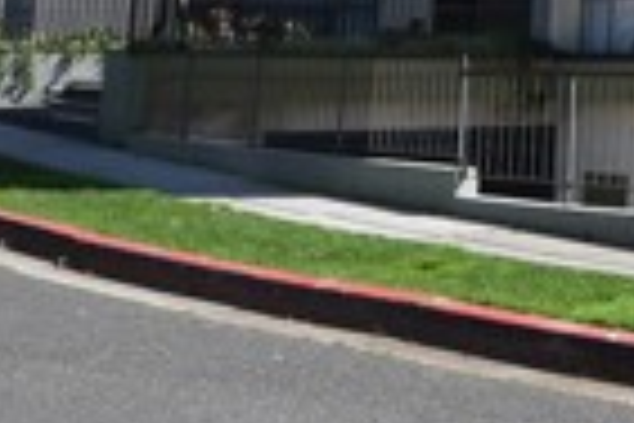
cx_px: 962
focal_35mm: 100
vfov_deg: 12.6
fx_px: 1761
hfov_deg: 18.1
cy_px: -317
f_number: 8
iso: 100
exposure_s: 1/250
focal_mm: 15
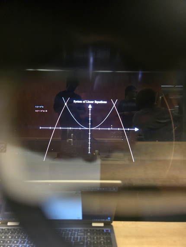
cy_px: 124
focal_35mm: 23
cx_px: 93
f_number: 1.7
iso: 1600
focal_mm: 6.3
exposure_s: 1/40
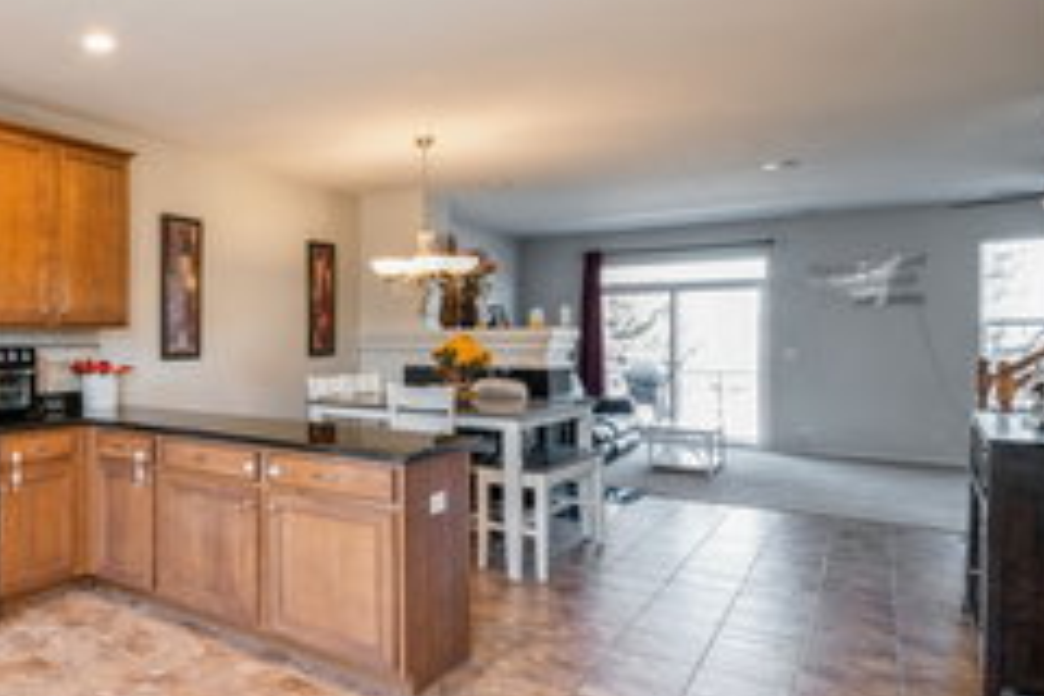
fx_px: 696
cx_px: 130
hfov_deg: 63.3
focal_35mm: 24
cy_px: 348
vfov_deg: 53.1
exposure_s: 1/2
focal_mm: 12
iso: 100
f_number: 10
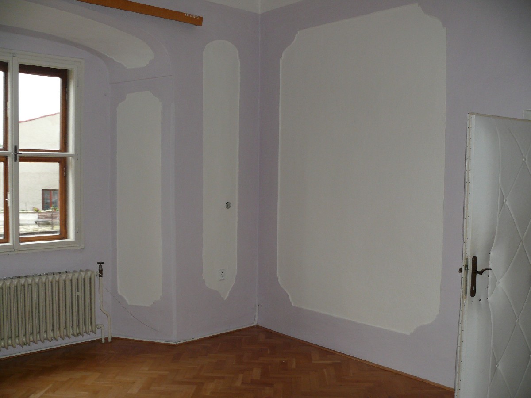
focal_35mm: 35
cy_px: 199
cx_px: 266
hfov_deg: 52.6
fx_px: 537
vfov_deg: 40.7
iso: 200
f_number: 2.8
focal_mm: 7.4
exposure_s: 1/30
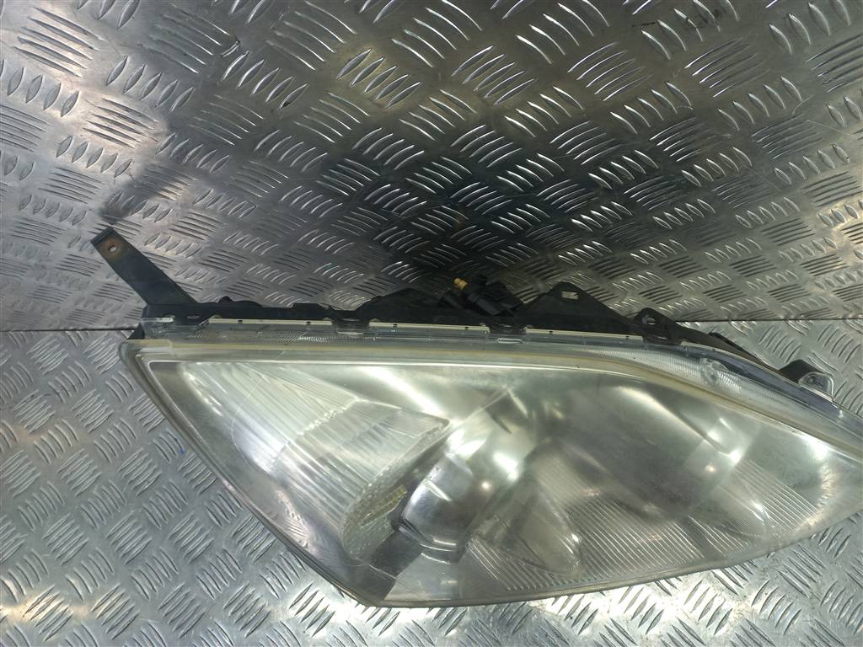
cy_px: 324
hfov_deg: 69.4
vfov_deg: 54.9
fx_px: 623
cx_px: 432
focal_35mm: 25
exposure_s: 1/50
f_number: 1.8
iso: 50
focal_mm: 4.6
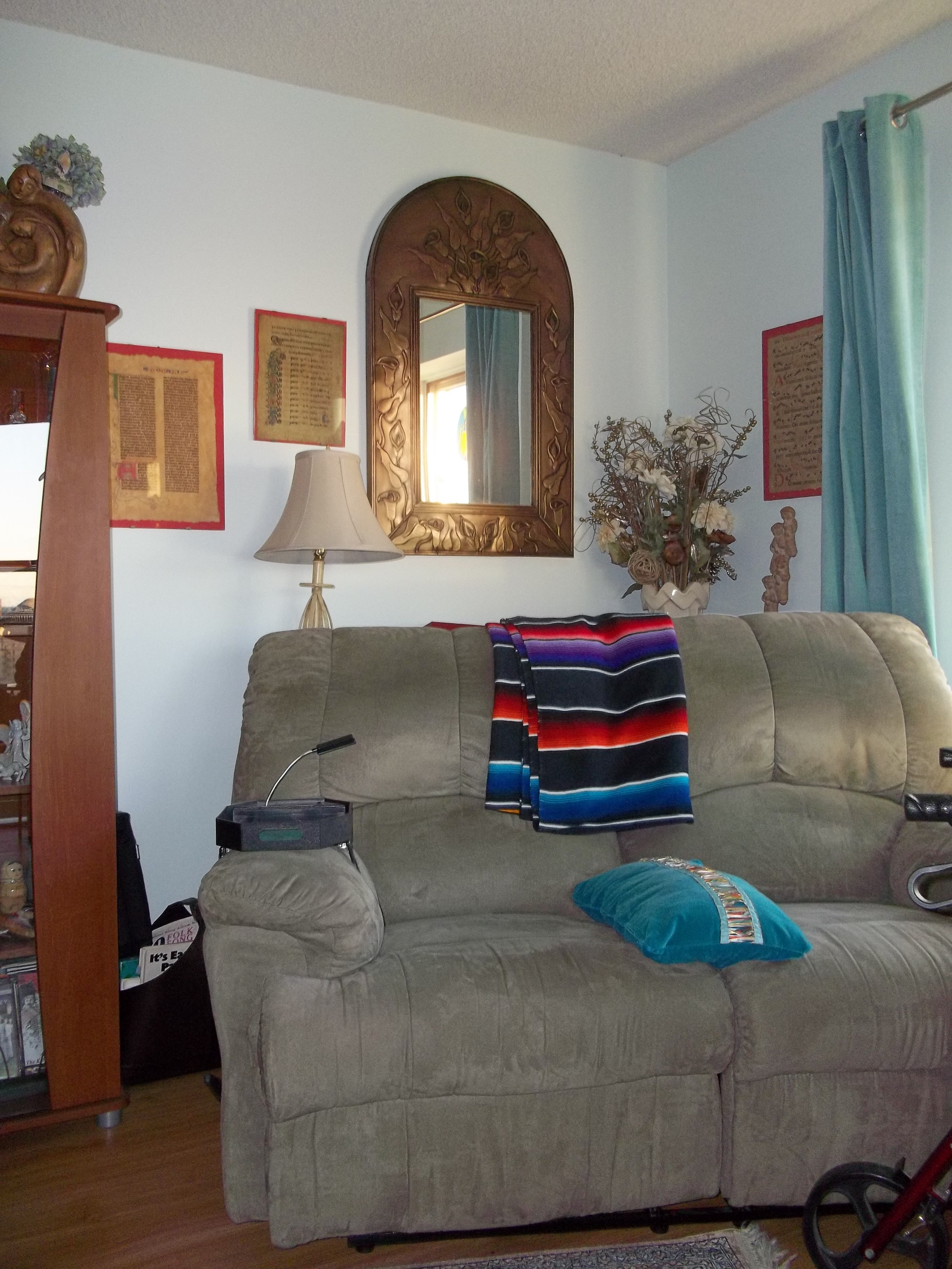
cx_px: 476
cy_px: 634
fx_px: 1173
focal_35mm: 32
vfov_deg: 56.8
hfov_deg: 44.2
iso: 160
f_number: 2.9
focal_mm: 5.7
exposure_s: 1/30
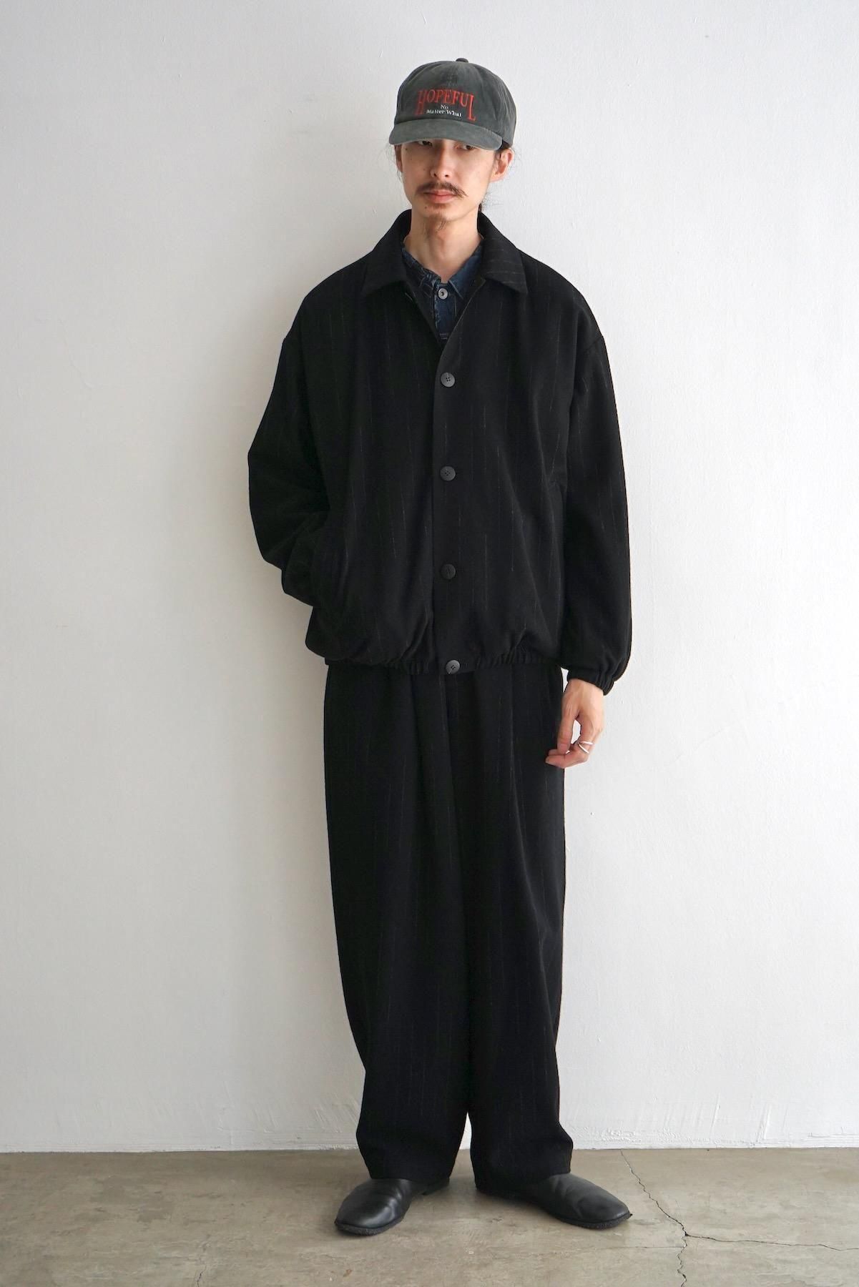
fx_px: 1681
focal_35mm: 47
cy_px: 644
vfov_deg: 41.9
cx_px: 430
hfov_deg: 28.7
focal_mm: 47
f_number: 4.5
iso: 1000
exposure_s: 1/160
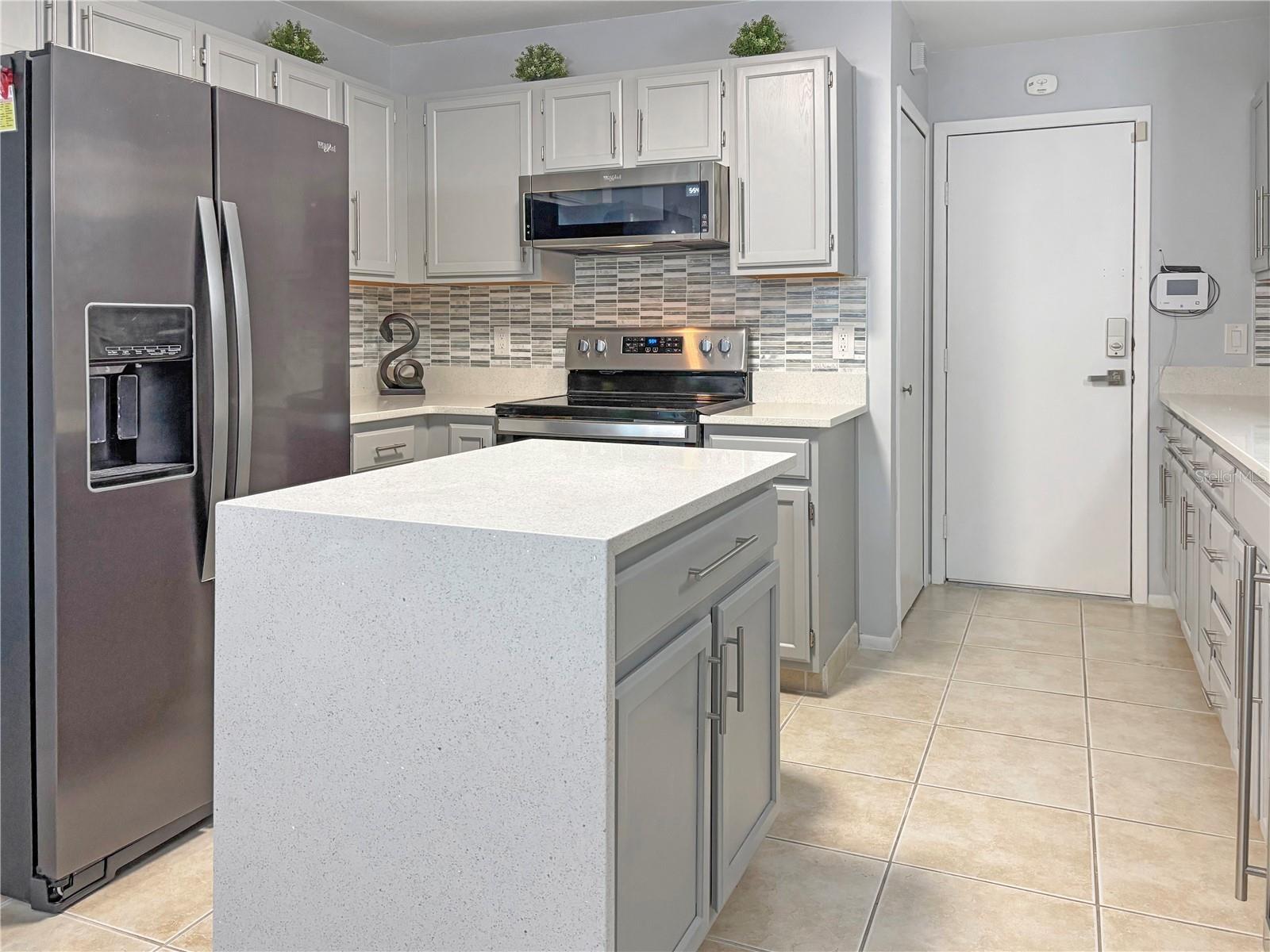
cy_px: 476
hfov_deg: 67.3
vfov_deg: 53.1
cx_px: 635
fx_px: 954
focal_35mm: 26
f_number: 1.6
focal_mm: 5.96
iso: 200
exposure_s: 1/60
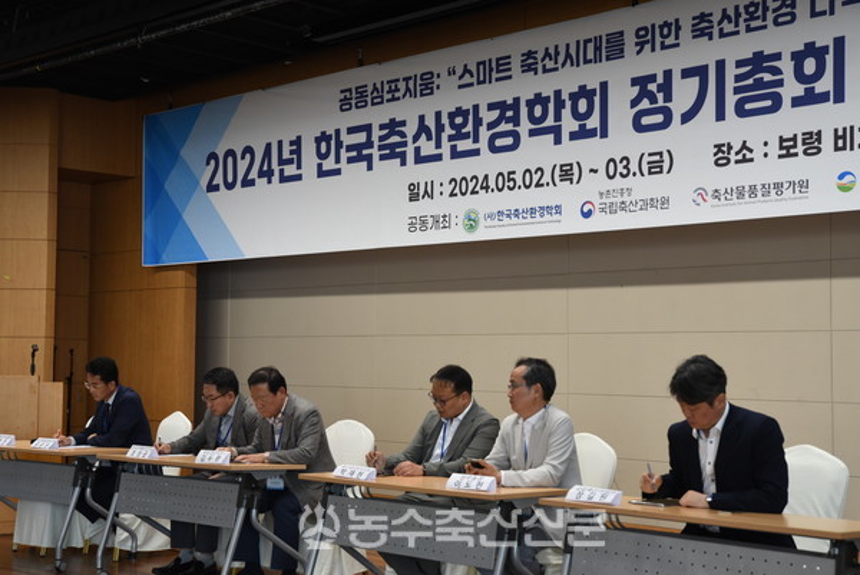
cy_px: 288
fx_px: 1339
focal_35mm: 56
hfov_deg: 35.6
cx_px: 430
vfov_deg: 24.2
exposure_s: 1/160
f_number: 4
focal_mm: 56
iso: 1250
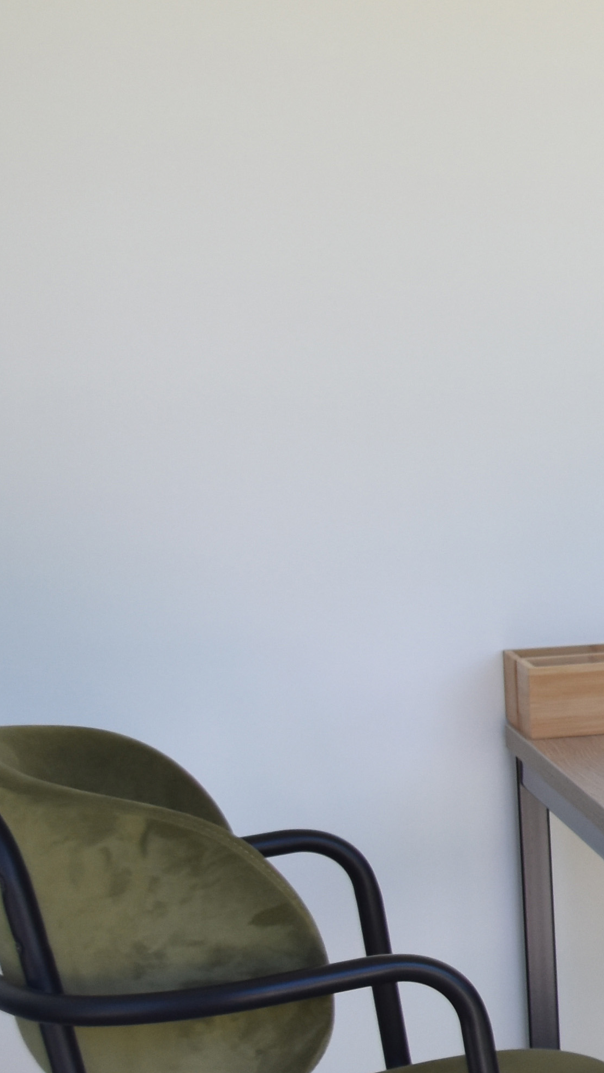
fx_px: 3273
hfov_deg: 9.3
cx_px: 1514
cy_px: 482
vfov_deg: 18.6
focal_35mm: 115
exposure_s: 1/200
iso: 400
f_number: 7.1
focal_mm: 24
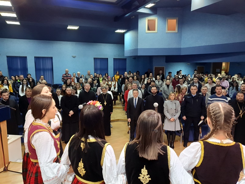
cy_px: 92
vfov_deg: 53.1
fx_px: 184
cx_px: 122
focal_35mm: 26
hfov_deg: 67.3
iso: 250
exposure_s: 1/50
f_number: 1.5
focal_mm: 4.32
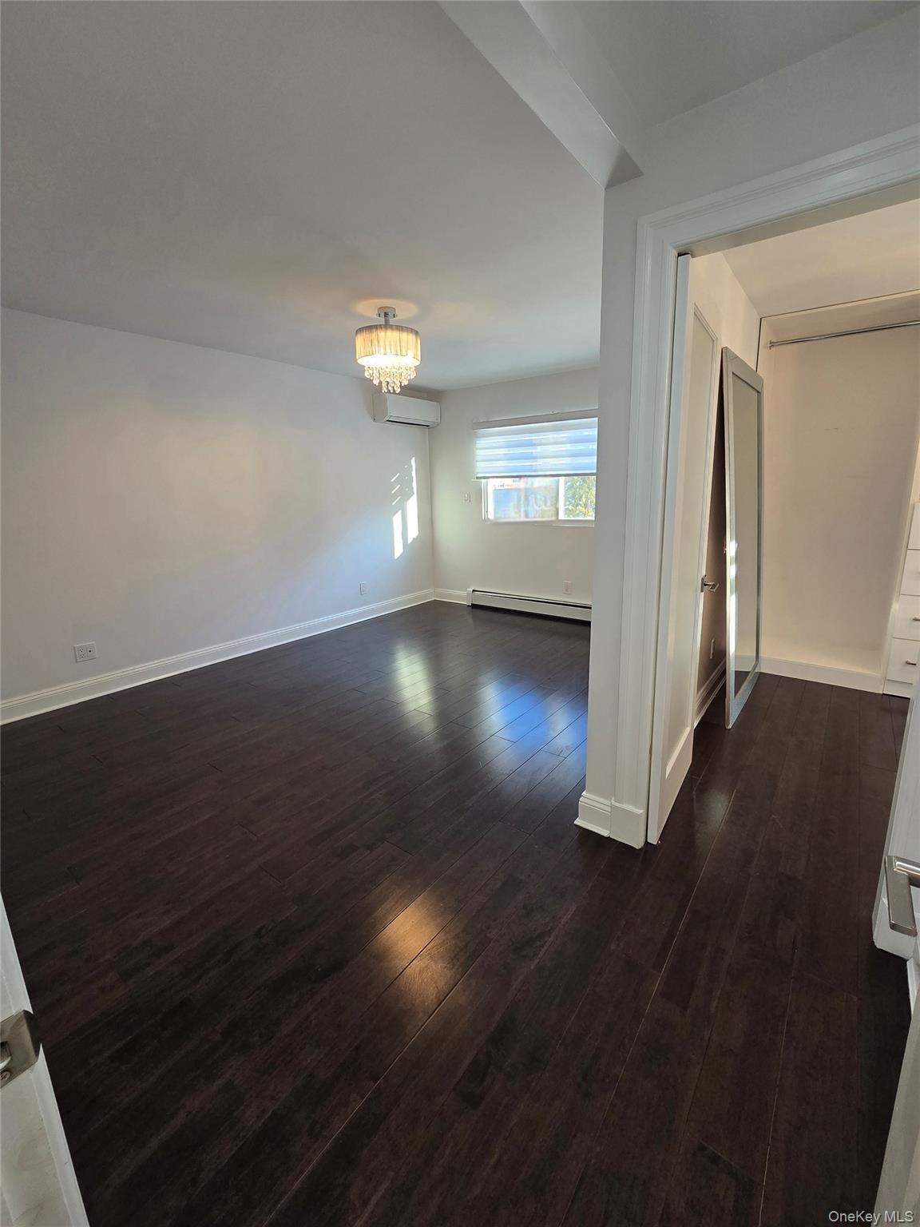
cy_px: 614
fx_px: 461
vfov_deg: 106.2
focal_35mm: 13
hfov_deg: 89.9
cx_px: 460
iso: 160
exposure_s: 1/60.2
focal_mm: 2.2
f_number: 2.2
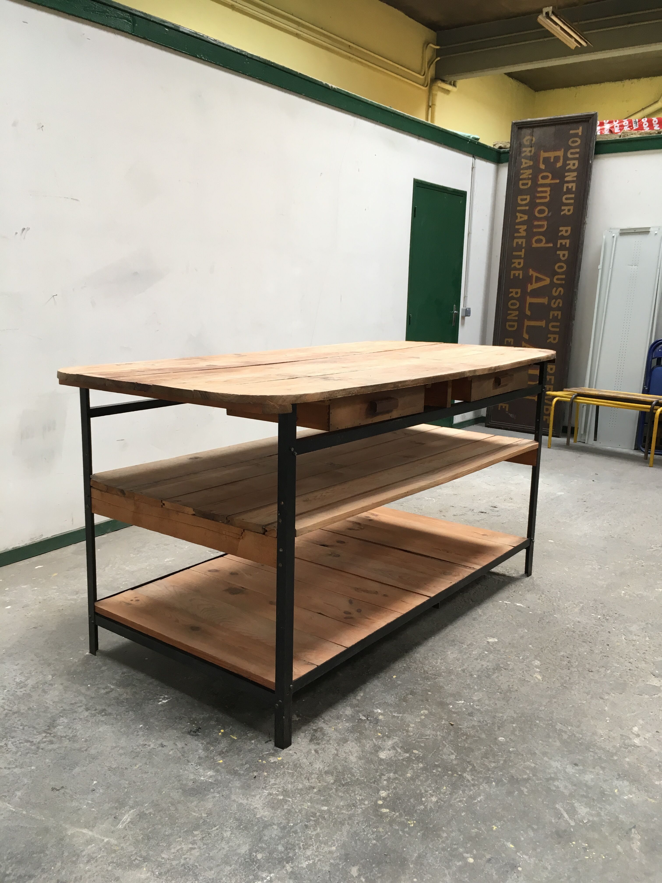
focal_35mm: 29
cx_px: 331
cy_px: 442
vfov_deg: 61.7
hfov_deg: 48.2
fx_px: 739
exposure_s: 1/33
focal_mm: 4.15
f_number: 2.2
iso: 32
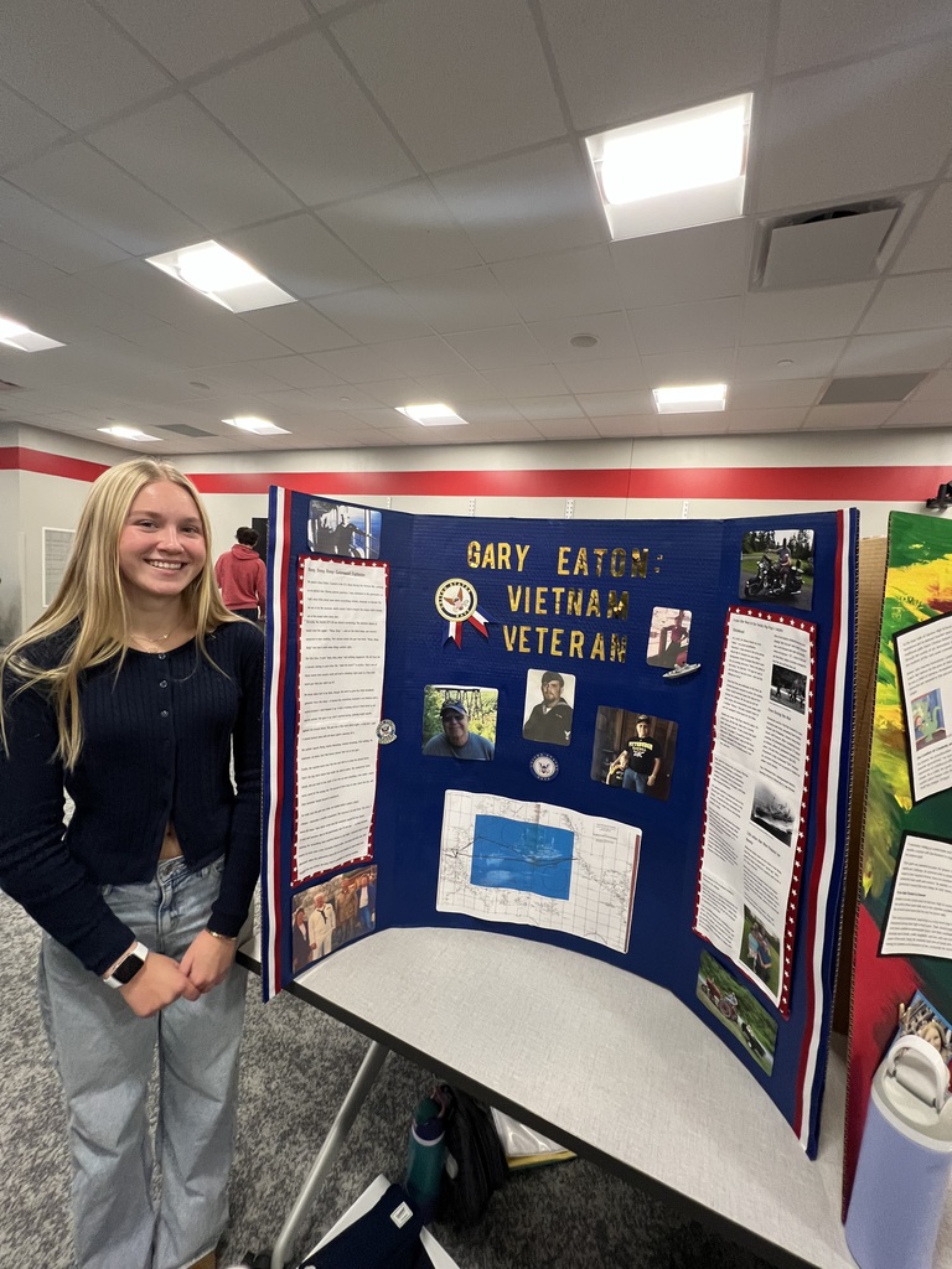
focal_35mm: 13
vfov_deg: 106.2
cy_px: 634
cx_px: 476
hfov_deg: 89.9
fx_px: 477
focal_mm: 1.57
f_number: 1.8
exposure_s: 1/60
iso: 250
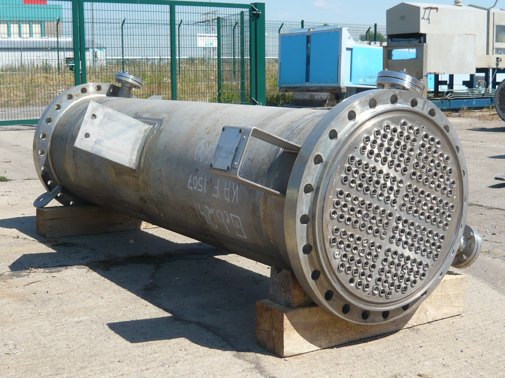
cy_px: 189
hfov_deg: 37.5
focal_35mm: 51
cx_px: 252
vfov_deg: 28.6
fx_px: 744
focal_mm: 5.5
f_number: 9
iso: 100
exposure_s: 1/125
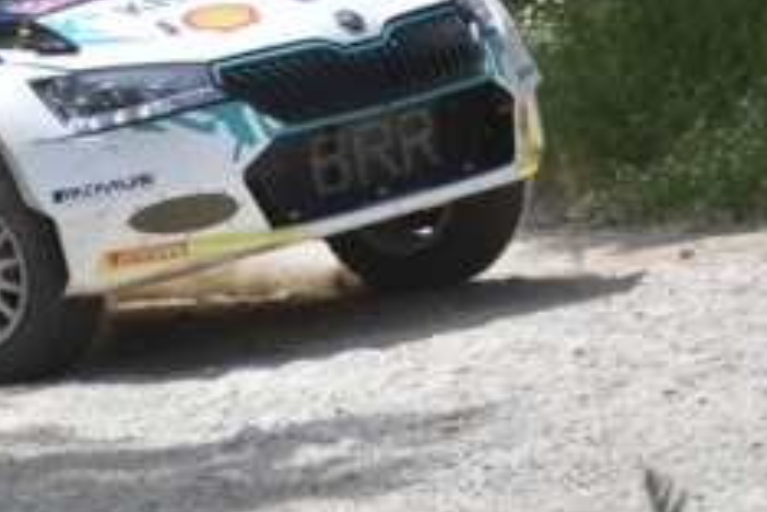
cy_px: -174
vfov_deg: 6.4
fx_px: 4516
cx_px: -98
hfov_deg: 9.6
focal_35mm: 212
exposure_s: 1/1600
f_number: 6.3
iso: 400
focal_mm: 52
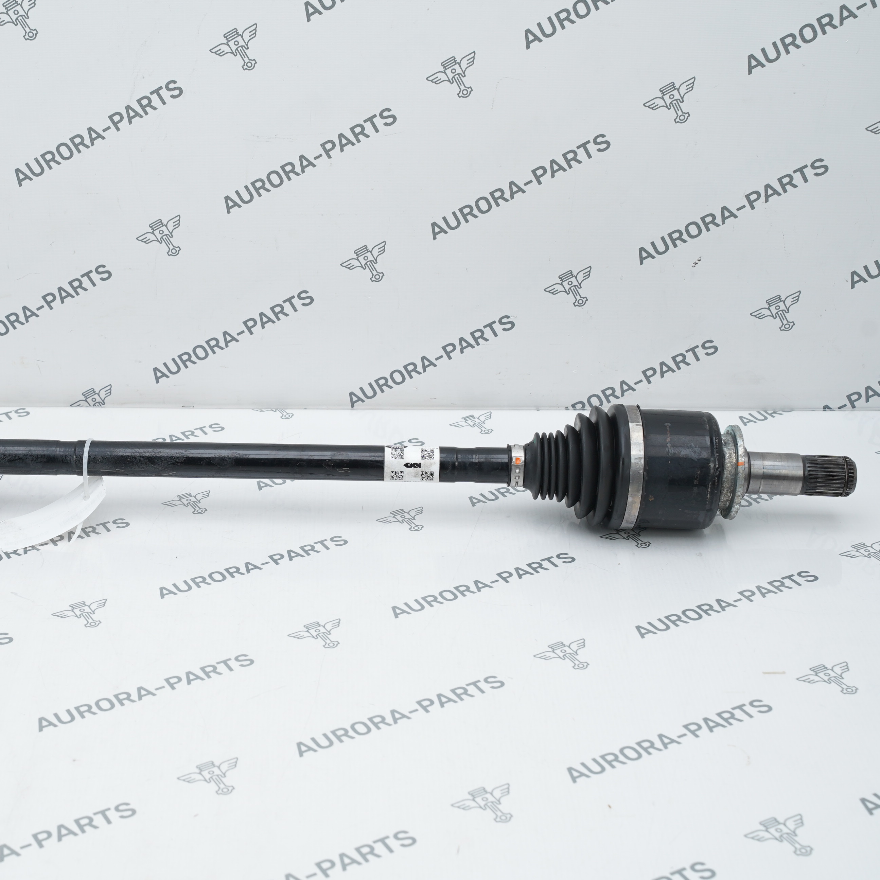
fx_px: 1783
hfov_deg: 27.5
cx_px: 282
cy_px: 435
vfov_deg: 27.7
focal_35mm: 62
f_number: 6.3
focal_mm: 48
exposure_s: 1/160
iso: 500
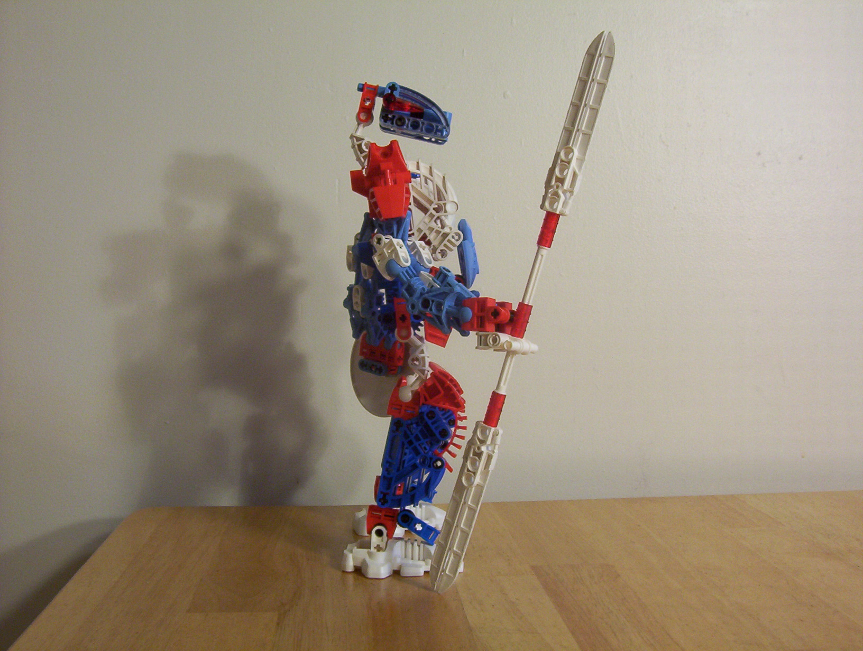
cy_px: 326
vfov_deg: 39.8
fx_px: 900
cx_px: 432
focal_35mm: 36
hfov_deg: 51.2
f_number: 2.76
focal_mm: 5.54
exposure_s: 1/38.5
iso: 100
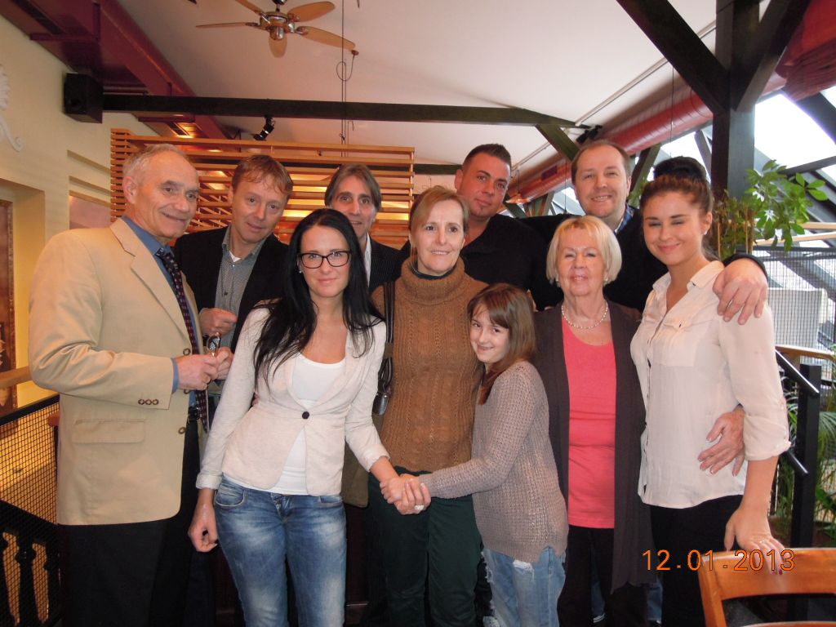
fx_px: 580
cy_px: 314
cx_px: 418
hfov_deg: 71.6
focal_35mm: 24
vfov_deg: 56.8
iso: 400
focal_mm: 4.3
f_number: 2.8
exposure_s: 1/15
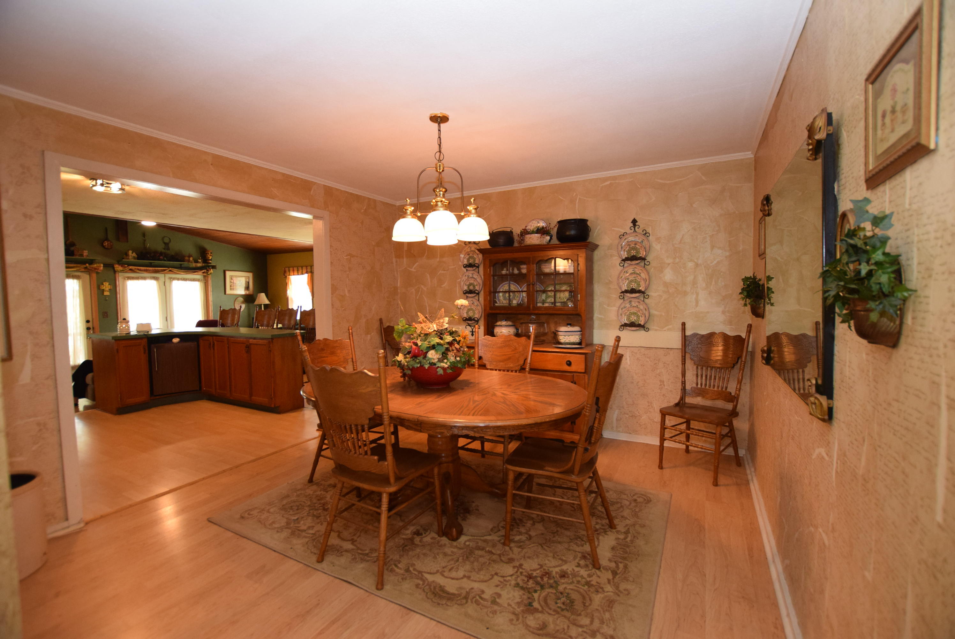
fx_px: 398
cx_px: 478
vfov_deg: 77.4
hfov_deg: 100.3
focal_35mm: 15
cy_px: 320
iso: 1400
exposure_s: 1/60
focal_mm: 10
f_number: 3.5
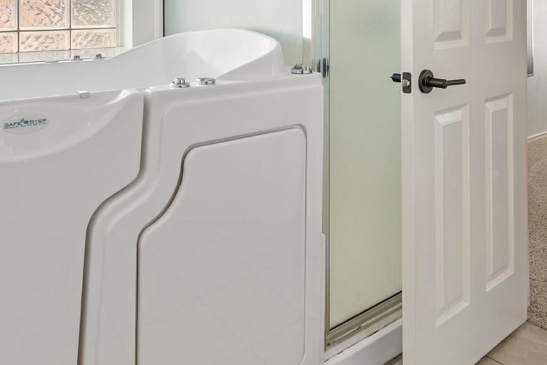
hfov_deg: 56.5
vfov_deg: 36.4
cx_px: 201
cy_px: 10
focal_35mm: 33
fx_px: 501
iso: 250
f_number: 8
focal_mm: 14
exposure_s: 1/13
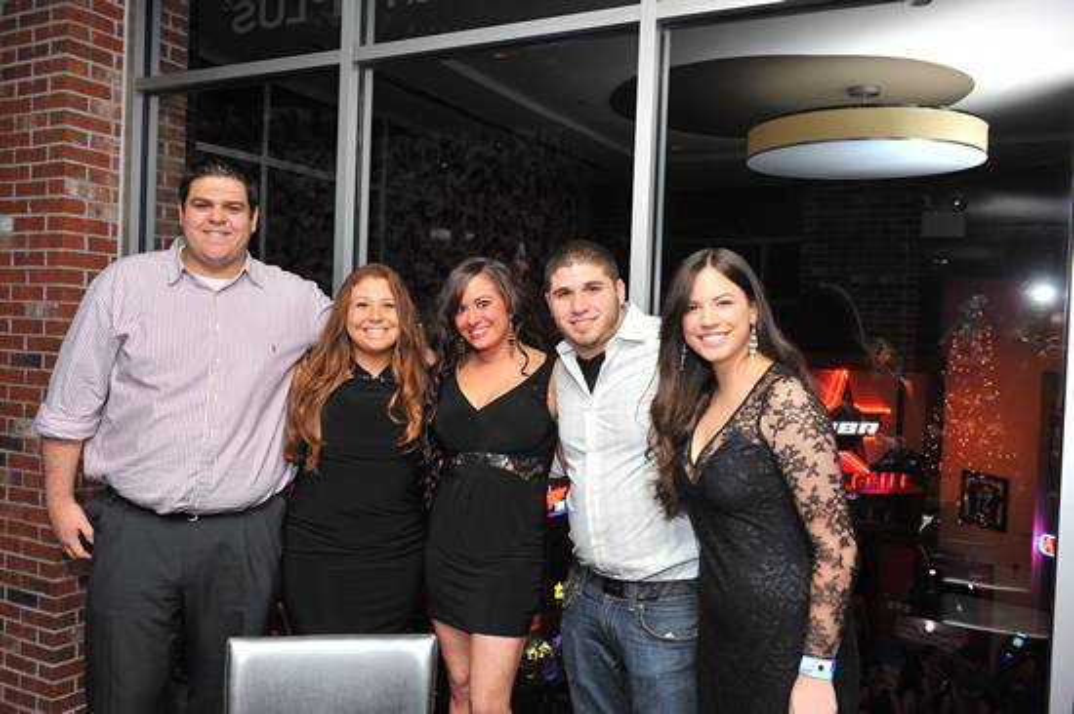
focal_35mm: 32
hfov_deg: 58.7
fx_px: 954
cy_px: 357
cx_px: 537
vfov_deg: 41.1
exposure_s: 1/100
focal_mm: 32
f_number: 5
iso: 800
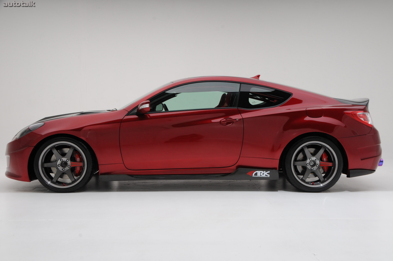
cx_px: 196
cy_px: 130
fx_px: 523
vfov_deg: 28.0
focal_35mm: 48
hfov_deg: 41.2
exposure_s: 1/200
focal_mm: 32
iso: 200
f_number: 13
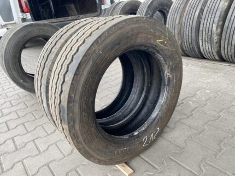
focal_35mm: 26
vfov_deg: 53.1
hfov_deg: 67.3
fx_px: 177
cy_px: 88
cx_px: 118
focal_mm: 4.25
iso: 40
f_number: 1.8
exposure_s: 1/121
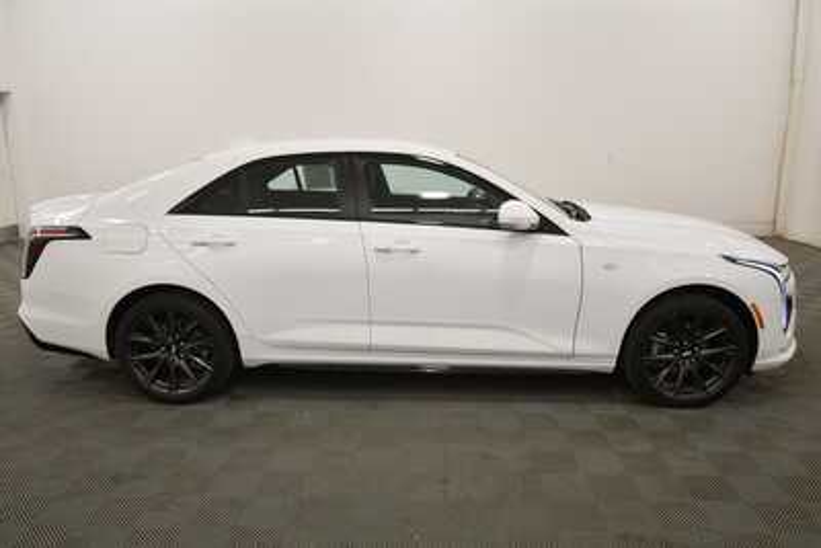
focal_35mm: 27
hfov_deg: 67.4
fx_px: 616
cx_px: 410
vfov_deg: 48.0
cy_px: 274
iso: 800
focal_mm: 18
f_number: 5.3
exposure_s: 1/250
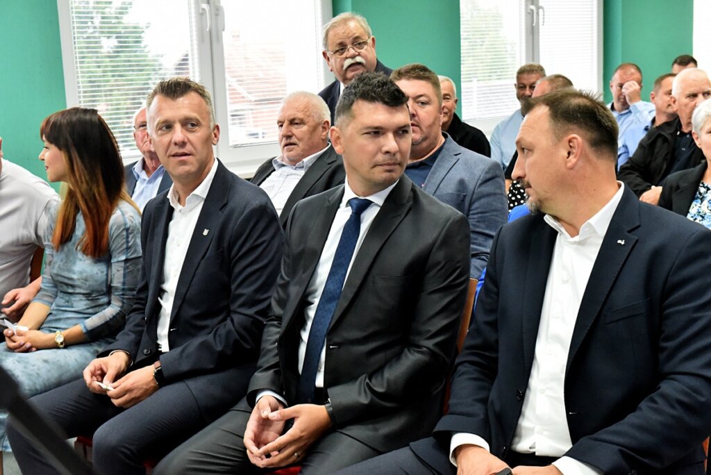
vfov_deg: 22.7
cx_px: 356
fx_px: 1186
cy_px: 238
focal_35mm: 60
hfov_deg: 33.4
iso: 8000
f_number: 8
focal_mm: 60
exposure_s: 1/160
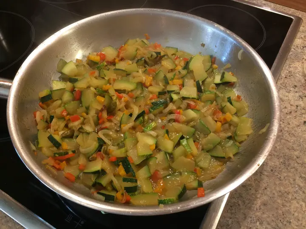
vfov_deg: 48.2
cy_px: 114
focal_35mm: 29
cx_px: 153
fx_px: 256
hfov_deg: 61.7
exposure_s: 1/33
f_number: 2.2
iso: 64
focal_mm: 4.15
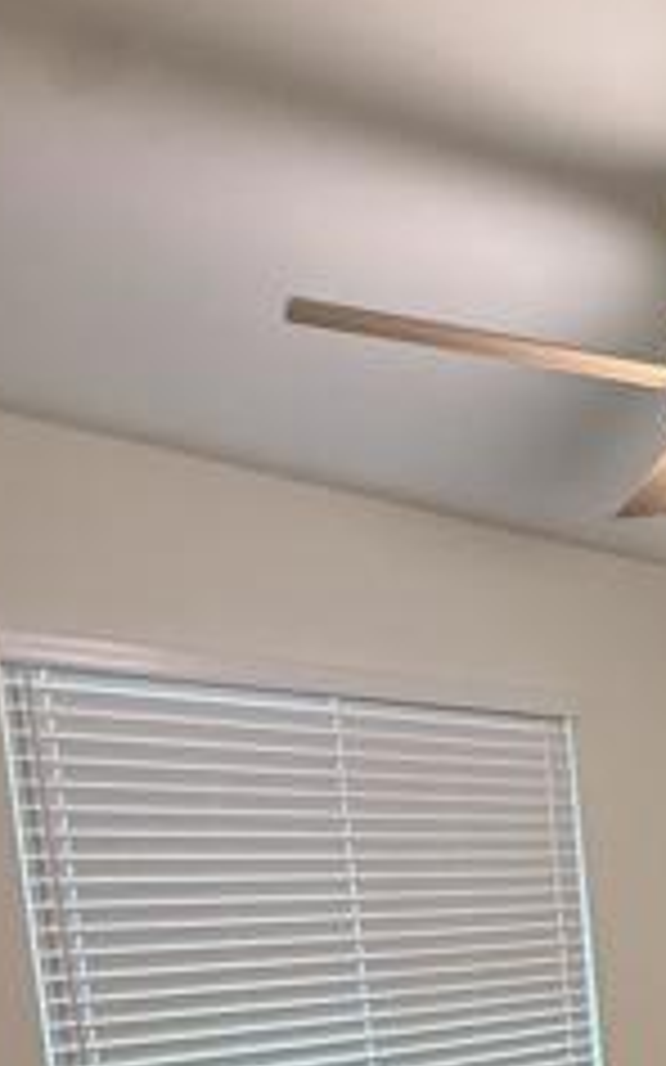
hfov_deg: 24.5
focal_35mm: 40
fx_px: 1162
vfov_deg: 43.5
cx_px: 1012
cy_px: 1021
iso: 400
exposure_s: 1/60
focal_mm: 2.22
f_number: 2.2
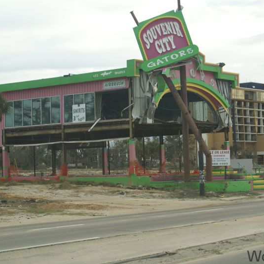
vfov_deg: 18.1
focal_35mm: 96
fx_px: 828
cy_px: 132
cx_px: 166
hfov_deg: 18.1
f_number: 7.1
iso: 100
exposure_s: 1/80
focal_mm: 50
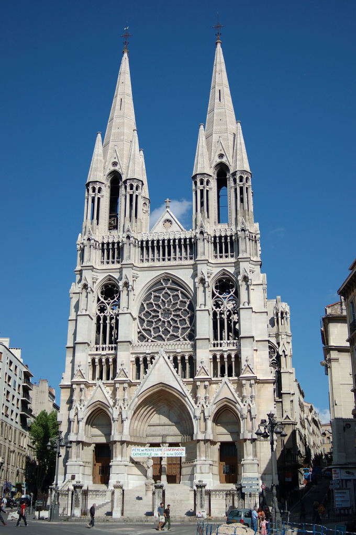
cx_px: 178
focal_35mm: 42
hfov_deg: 31.8
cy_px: 268
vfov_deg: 46.5
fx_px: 625
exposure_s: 1/3200
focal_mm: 28
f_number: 3.3
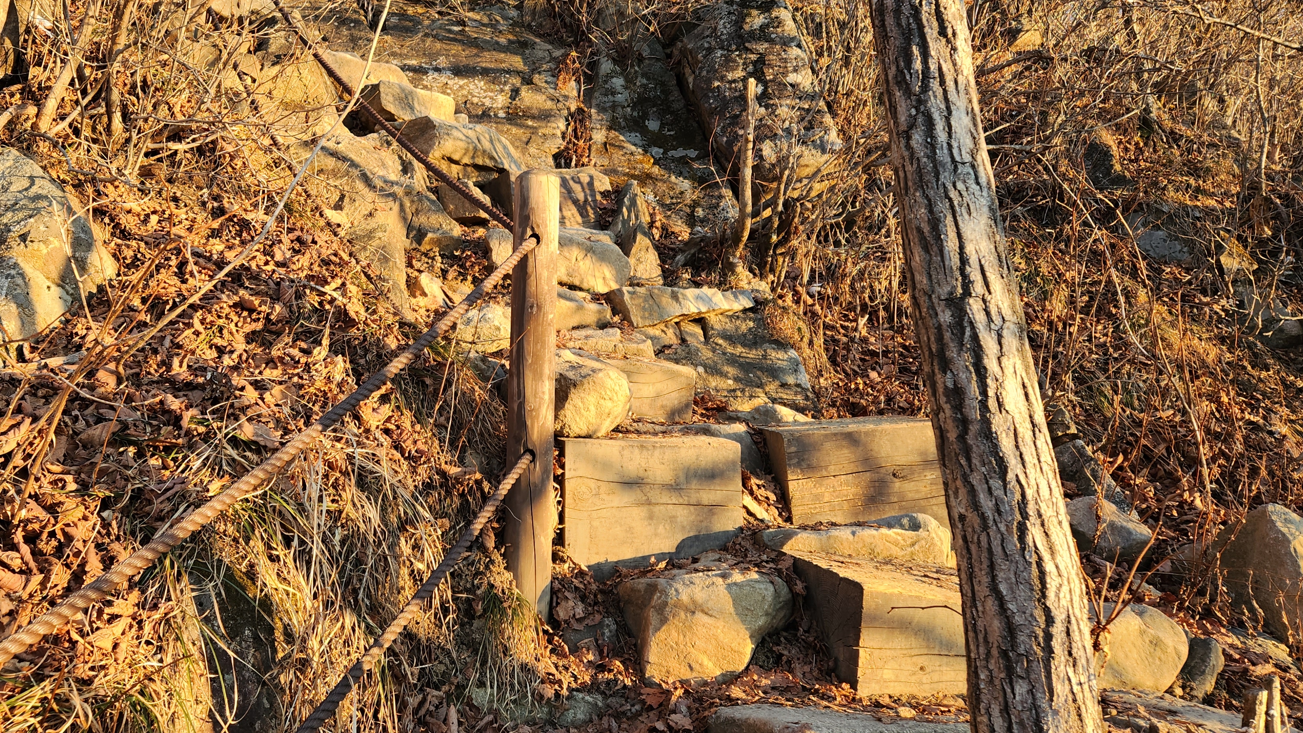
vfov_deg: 37.3
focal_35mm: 31
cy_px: 238
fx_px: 1071
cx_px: 507
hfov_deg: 62.0
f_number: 1.8
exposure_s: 1/180
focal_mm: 5.4
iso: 32
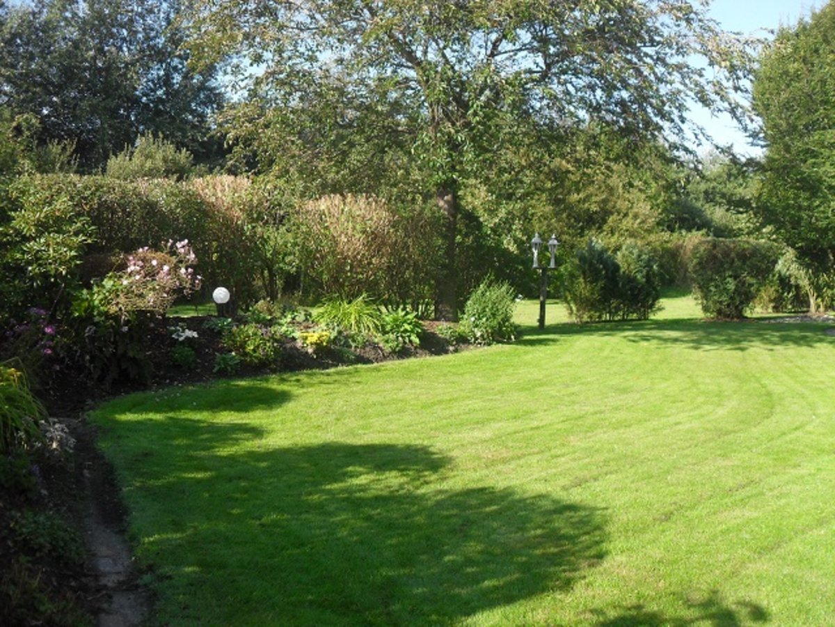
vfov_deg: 40.7
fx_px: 844
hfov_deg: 52.6
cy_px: 314
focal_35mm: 35
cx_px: 418
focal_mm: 6.2
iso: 100
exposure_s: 1/500
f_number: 2.8
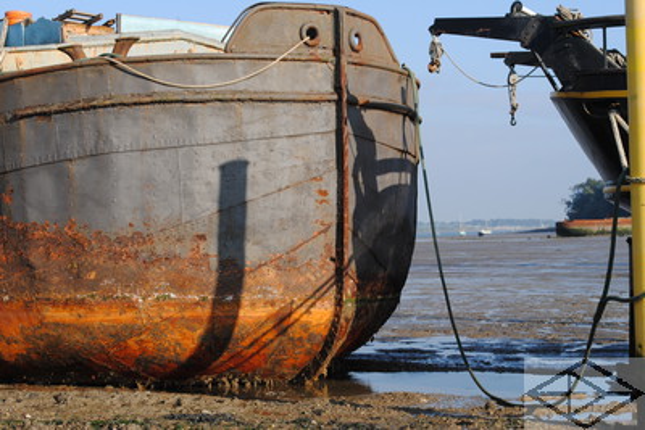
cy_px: 215
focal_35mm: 69
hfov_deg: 29.2
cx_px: 322
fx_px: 1237
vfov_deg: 19.7
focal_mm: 46
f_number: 9
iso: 200
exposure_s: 1/320
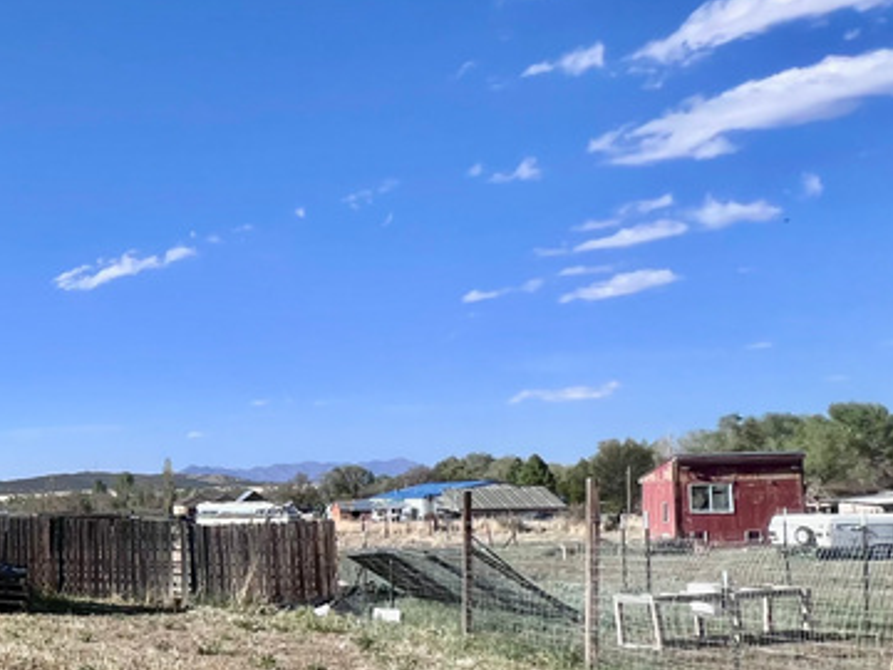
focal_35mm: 37
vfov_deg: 37.9
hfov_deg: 36.4
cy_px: 481
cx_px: -221
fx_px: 955
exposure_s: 1/1946
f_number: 1.8
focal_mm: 1.57
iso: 32
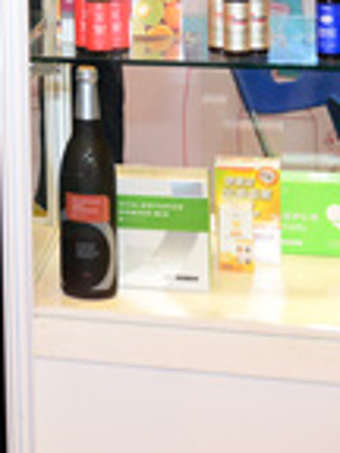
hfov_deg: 9.2
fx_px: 1899
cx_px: -479
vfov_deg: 13.2
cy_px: -121
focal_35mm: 145
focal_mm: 34
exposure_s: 1/100
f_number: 4
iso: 2000
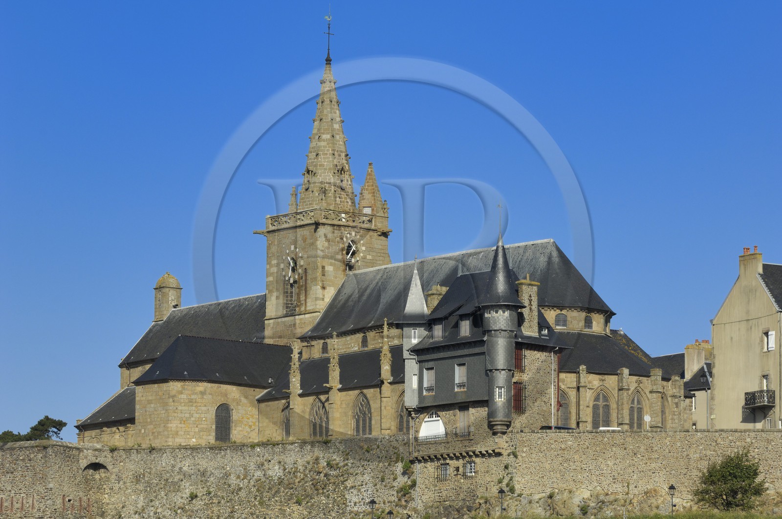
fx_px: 3904
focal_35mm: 180
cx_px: 391
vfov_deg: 7.6
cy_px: 260
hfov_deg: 11.4
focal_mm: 120
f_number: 7.6
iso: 100
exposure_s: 1/250
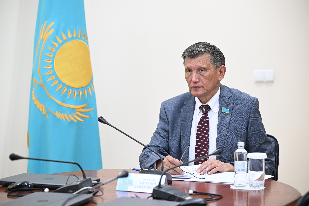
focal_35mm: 115
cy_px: 103
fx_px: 987
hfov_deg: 17.8
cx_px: 154
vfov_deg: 11.9
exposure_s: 1/200
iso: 2500
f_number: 3.5
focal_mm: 115
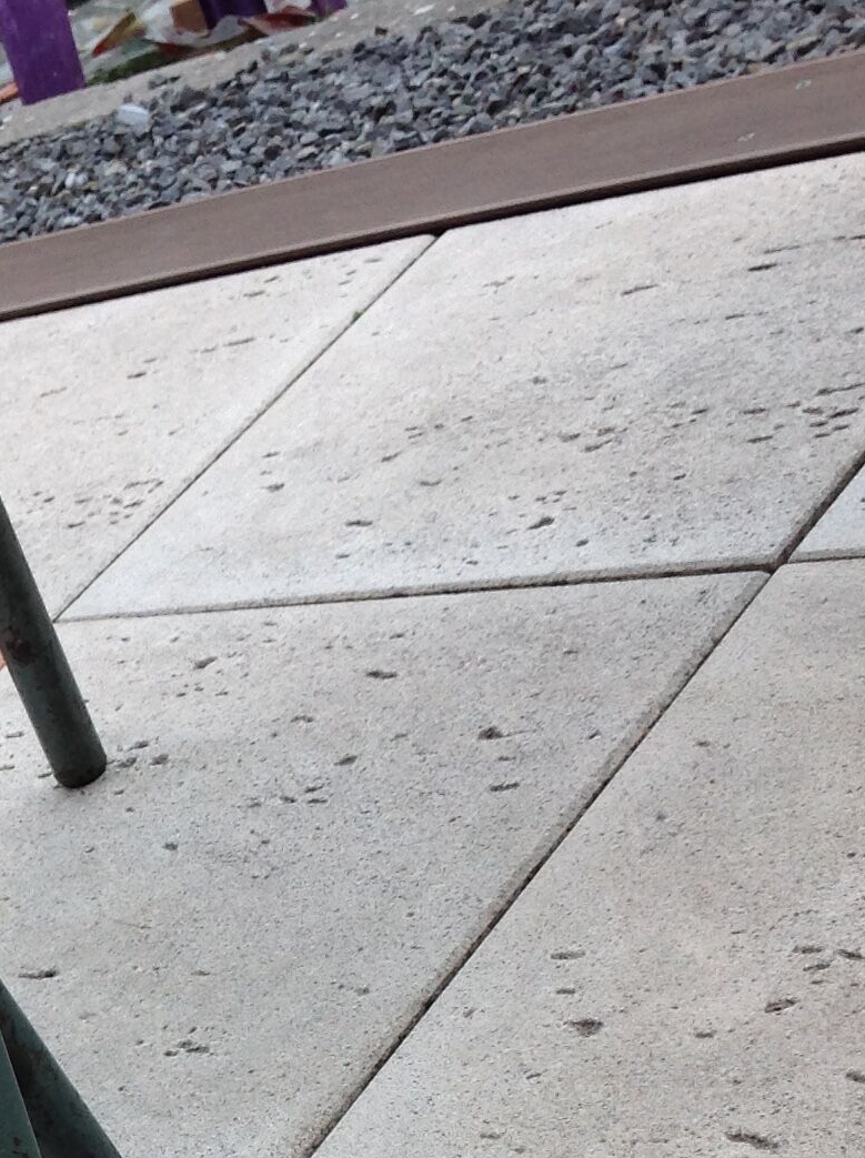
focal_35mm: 87
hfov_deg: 16.3
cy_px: 1216
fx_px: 2906
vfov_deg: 21.6
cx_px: -150
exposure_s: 1/315
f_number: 2.4
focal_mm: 4.28
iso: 50
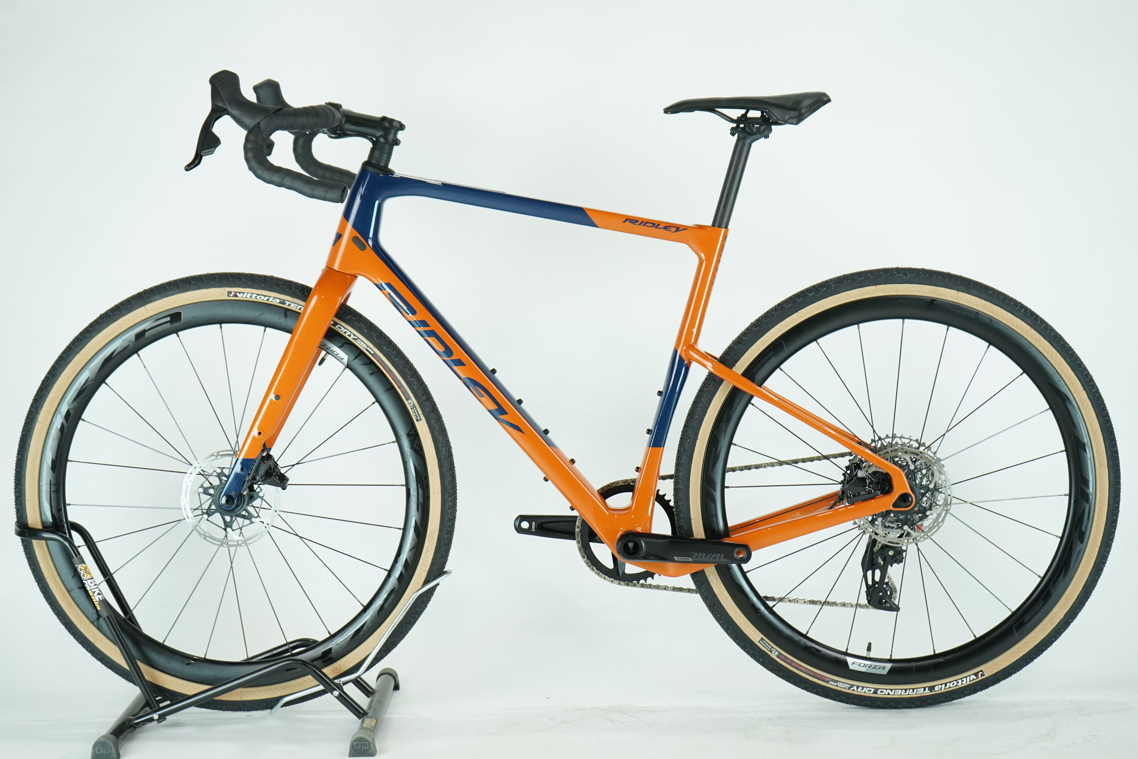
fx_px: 1928
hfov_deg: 32.9
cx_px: 569
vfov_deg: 22.3
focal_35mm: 61
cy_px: 380
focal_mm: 61
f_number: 5.6
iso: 1600
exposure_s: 1/200
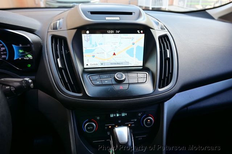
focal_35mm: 24
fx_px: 155
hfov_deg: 73.8
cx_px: 116
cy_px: 77
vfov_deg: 53.1
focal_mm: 16
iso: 100
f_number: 3.5
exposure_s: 1/50
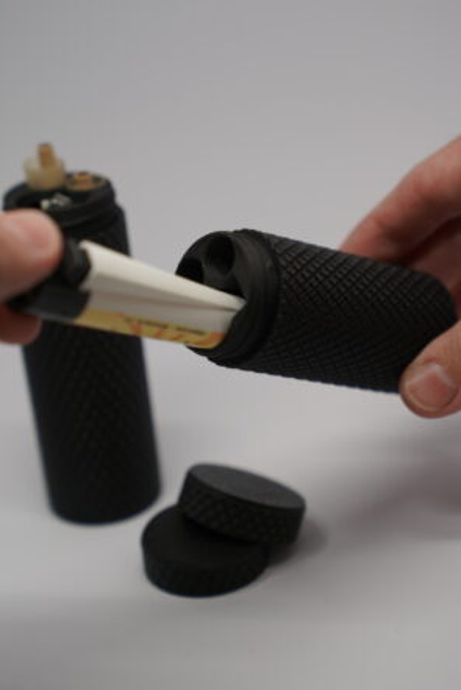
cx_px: 222
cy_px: 339
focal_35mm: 83
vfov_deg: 24.5
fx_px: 1593
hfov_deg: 16.5
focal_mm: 70
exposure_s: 1/100
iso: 100
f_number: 3.5
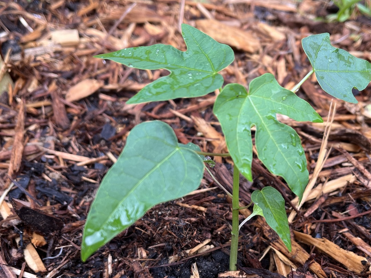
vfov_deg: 34.8
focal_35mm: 41
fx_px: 439
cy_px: 185
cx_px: 233
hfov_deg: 45.4
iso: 40
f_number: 1.6
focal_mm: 5.1
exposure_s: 1/213
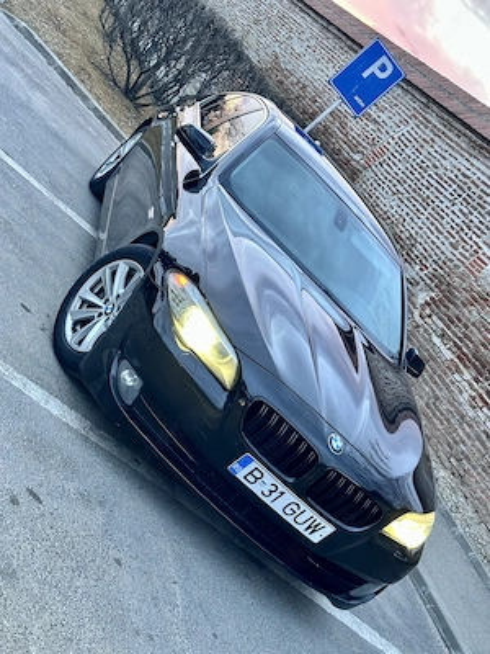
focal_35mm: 48
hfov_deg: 30.3
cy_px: 327
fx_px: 906
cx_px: 245
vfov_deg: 39.7
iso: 250
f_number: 1.78
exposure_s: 1/60
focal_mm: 6.86
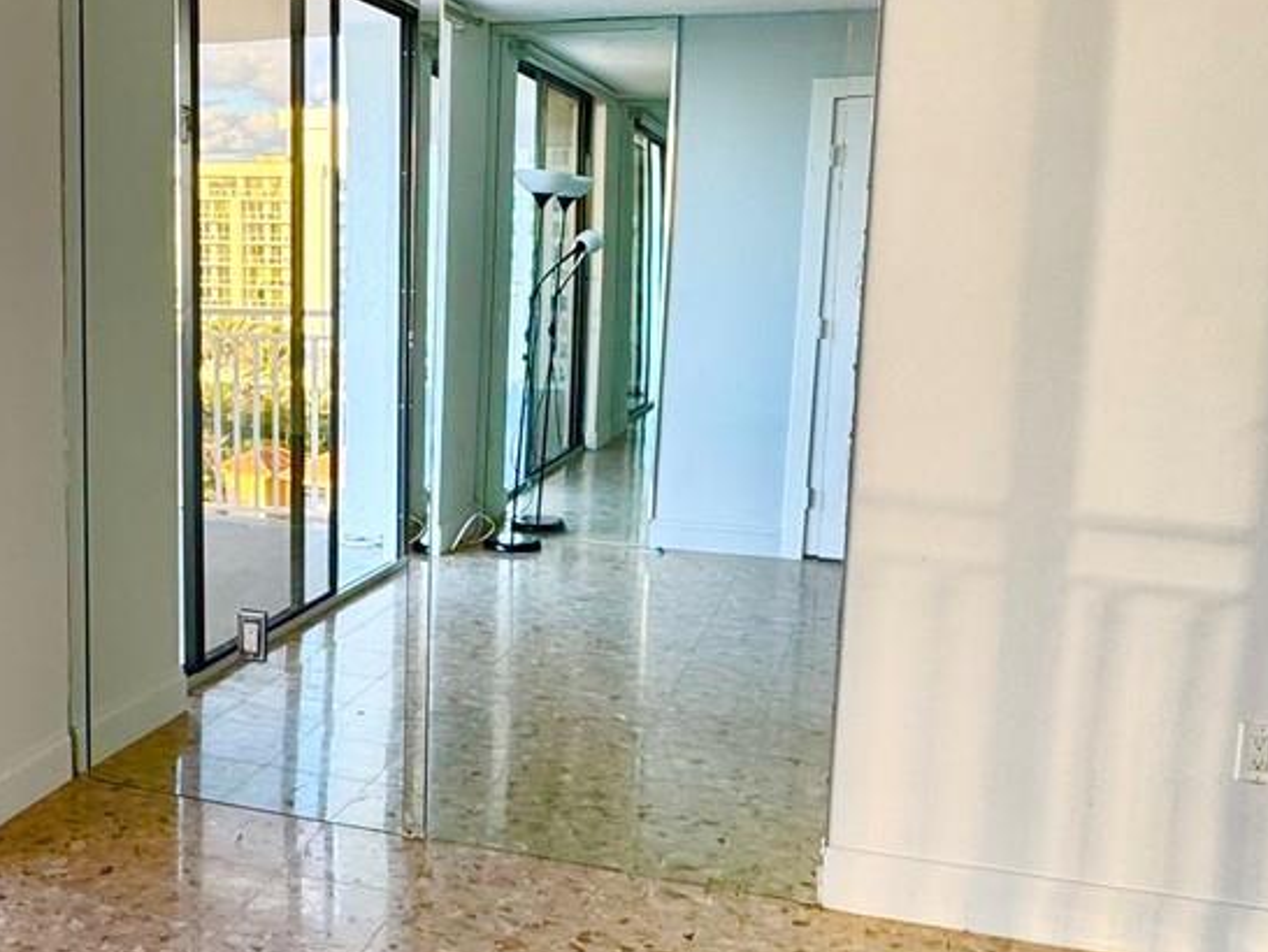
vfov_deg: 35.2
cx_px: 327
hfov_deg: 44.3
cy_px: 450
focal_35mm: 41
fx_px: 1503
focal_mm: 2.22
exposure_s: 1/120
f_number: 2.2
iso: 64
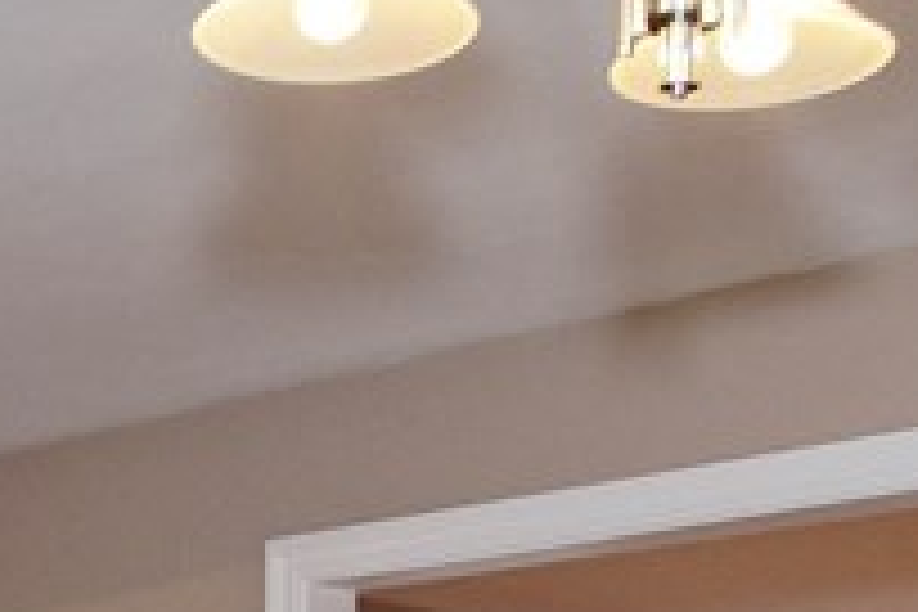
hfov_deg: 18.5
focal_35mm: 104
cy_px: 1080
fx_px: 2643
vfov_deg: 12.2
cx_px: -243
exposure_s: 1/40
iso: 400
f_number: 5
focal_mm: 13
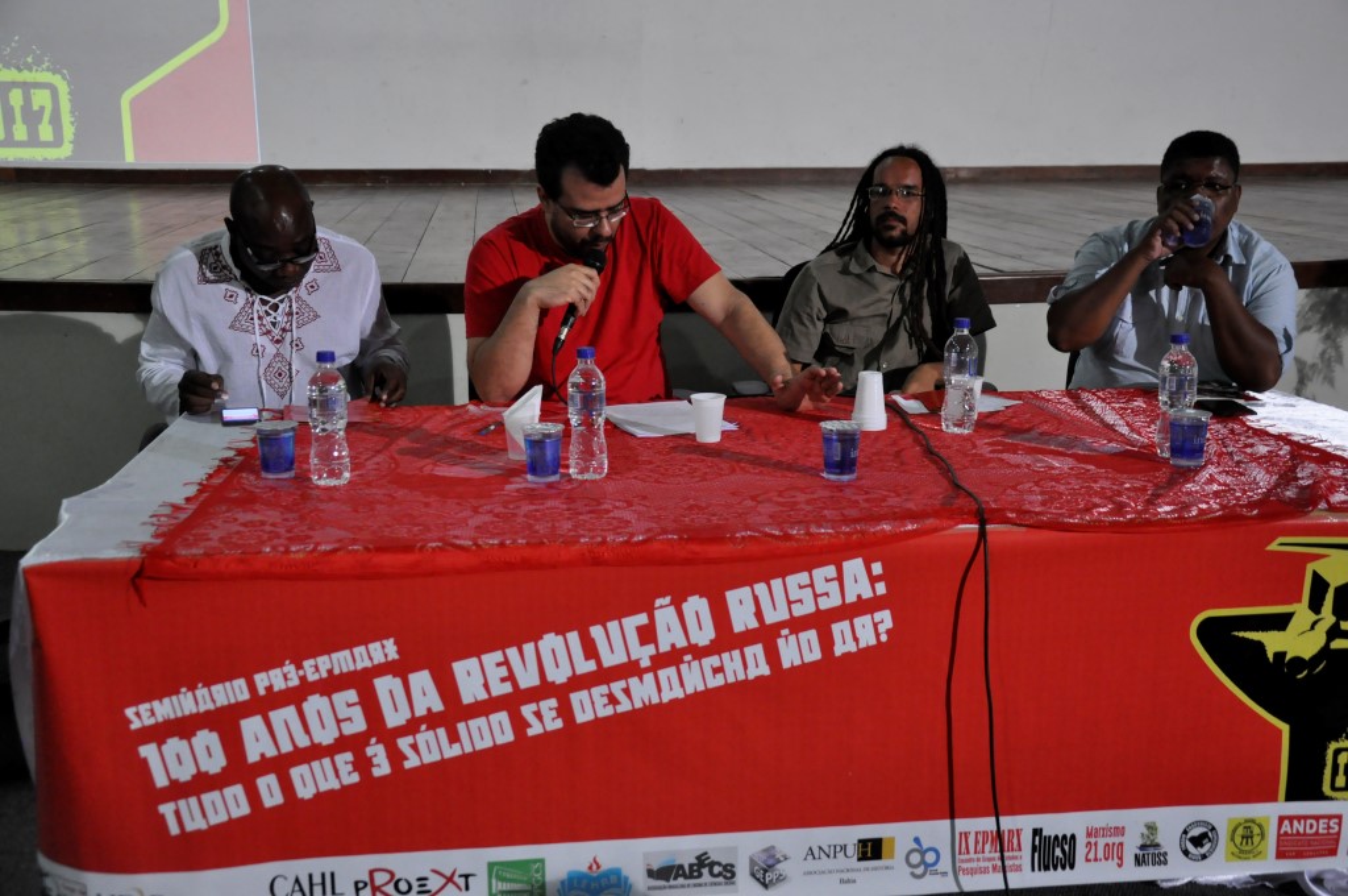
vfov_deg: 34.1
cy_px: 448
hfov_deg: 49.6
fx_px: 1458
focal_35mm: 39
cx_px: 674
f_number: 4
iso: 1600
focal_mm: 26
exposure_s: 1/15
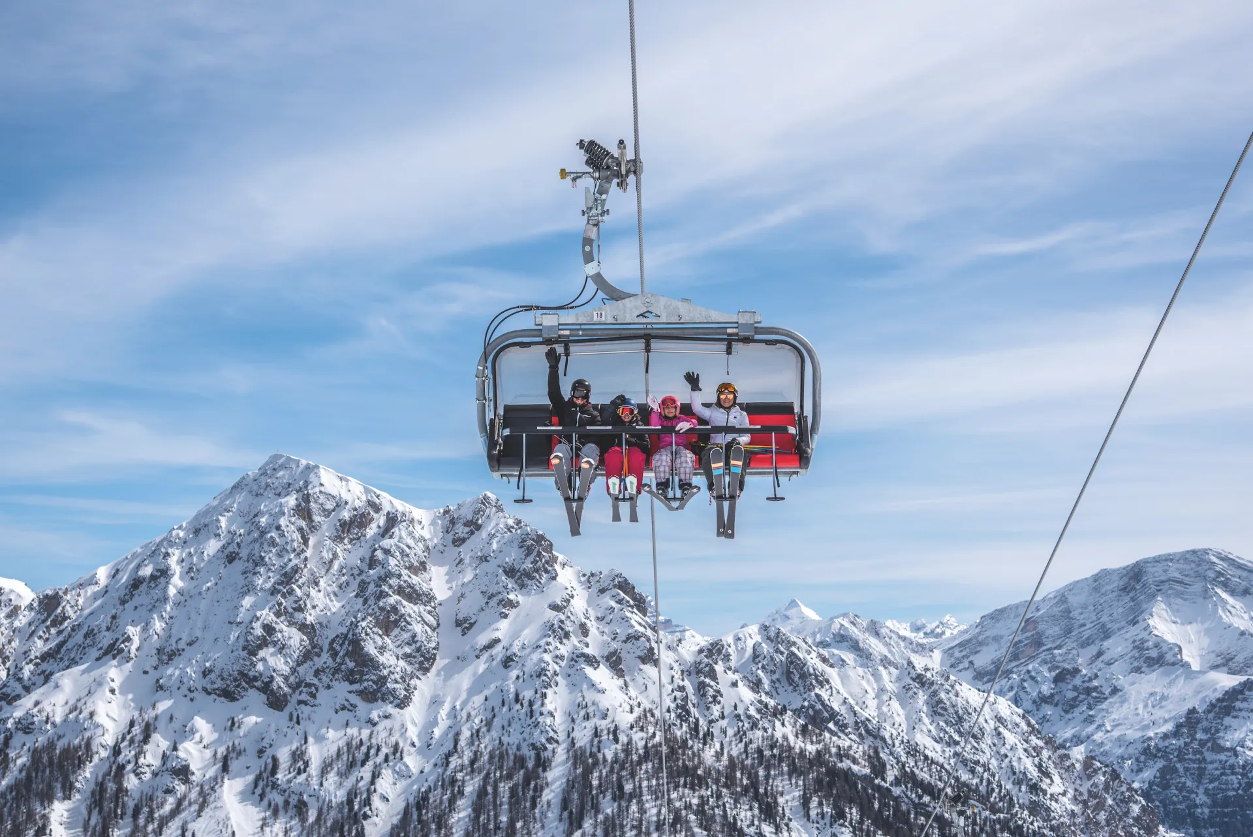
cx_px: 626
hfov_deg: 32.4
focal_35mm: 62
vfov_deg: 21.9
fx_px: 2159
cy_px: 418
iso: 100
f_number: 5.6
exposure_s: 1/640
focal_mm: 62
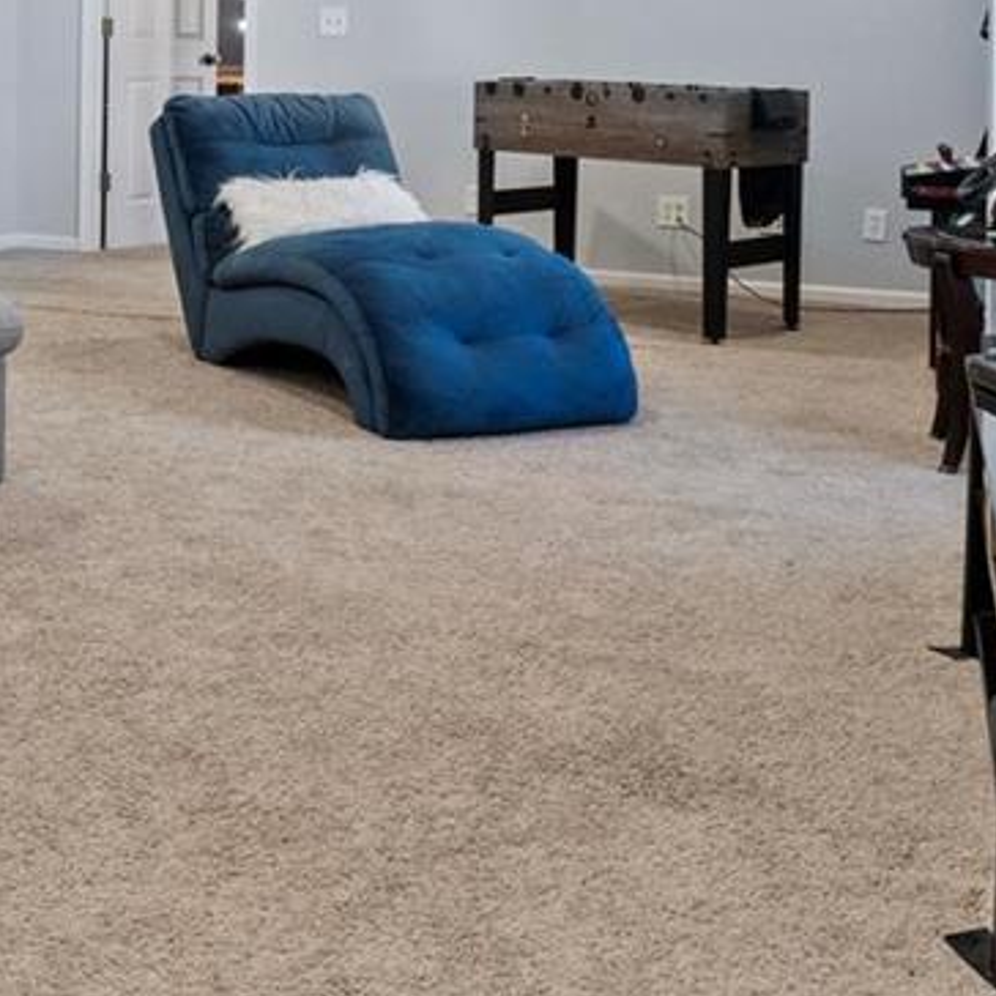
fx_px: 1823
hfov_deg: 29.5
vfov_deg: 28.9
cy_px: 30
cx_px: 126
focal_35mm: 56
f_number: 6.3
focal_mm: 10
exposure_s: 1/5
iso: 400
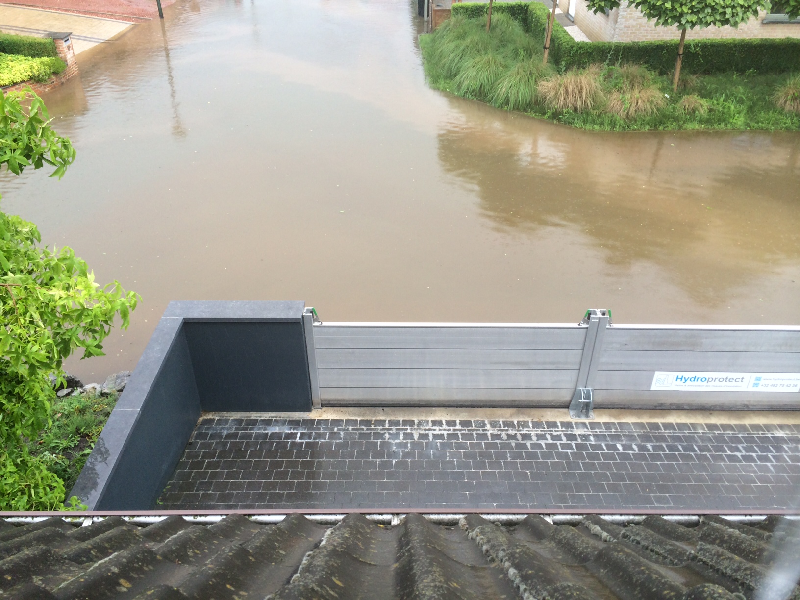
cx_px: 400
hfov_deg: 60.0
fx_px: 693
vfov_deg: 46.8
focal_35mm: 30
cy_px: 300
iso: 50
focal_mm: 4.12
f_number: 2.2
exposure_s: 1/120
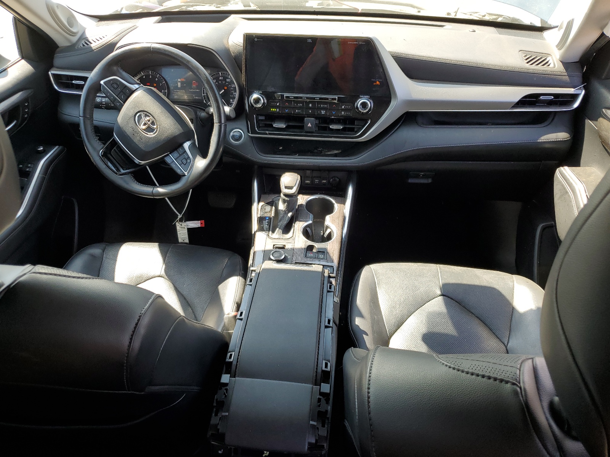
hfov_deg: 67.3
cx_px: 305
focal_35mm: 26
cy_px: 228
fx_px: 458
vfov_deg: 53.1
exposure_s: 1/233
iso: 50
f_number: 1.5
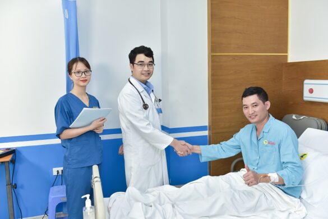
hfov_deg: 55.8
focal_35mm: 34
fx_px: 310
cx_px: 164
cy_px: 110
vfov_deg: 38.9
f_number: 4
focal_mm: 34
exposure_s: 1/200
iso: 320
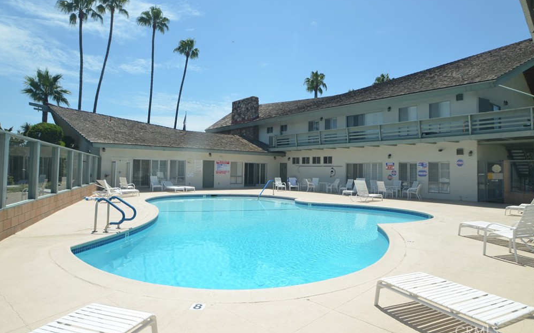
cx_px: 265
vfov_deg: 55.0
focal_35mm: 22
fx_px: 320
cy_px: 157
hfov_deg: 79.7
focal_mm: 14
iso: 100
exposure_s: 1/250
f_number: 8
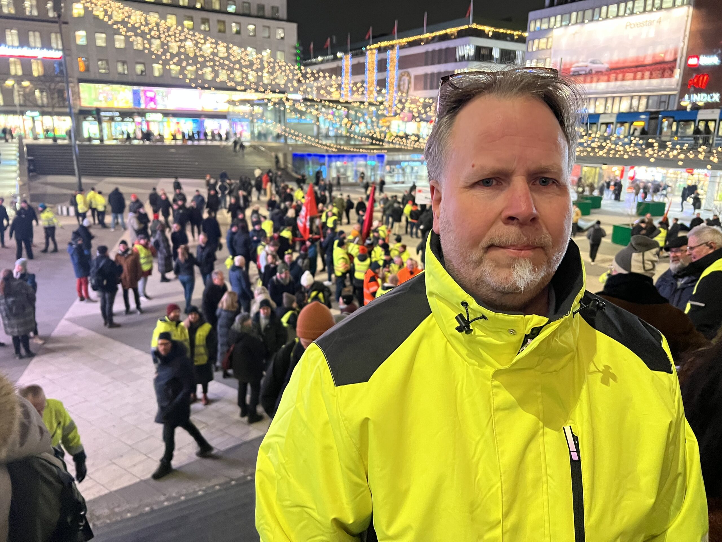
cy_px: 271
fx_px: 542
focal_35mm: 26
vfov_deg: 53.1
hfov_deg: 67.3
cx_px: 361
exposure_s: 1/25
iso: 500
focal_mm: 5.7
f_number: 1.5
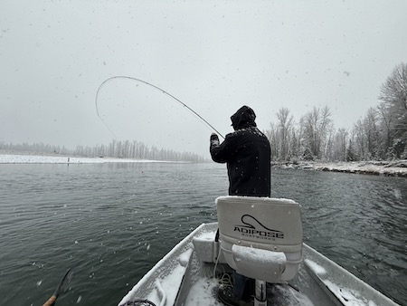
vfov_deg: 85.7
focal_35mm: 14
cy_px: 153
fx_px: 165
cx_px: 204
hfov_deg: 102.0
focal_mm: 2.22
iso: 50
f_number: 2.2
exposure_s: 1/257
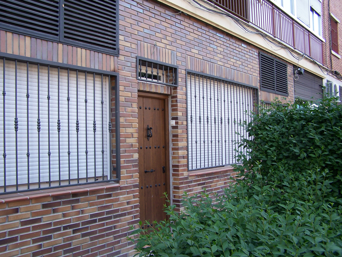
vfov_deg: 37.7
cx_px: 171
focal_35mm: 38
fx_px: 375
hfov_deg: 49.0
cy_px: 128
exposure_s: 1/80
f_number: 2.8
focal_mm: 6.3
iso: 80
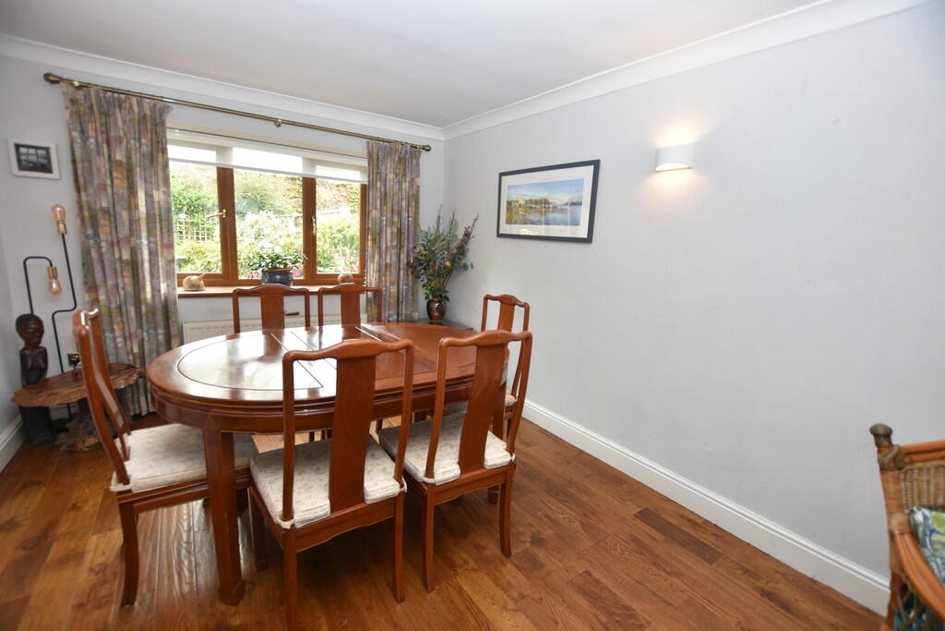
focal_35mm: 15
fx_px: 394
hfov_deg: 100.4
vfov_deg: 77.3
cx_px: 472
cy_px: 316
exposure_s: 1/60
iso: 220
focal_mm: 10
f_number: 4
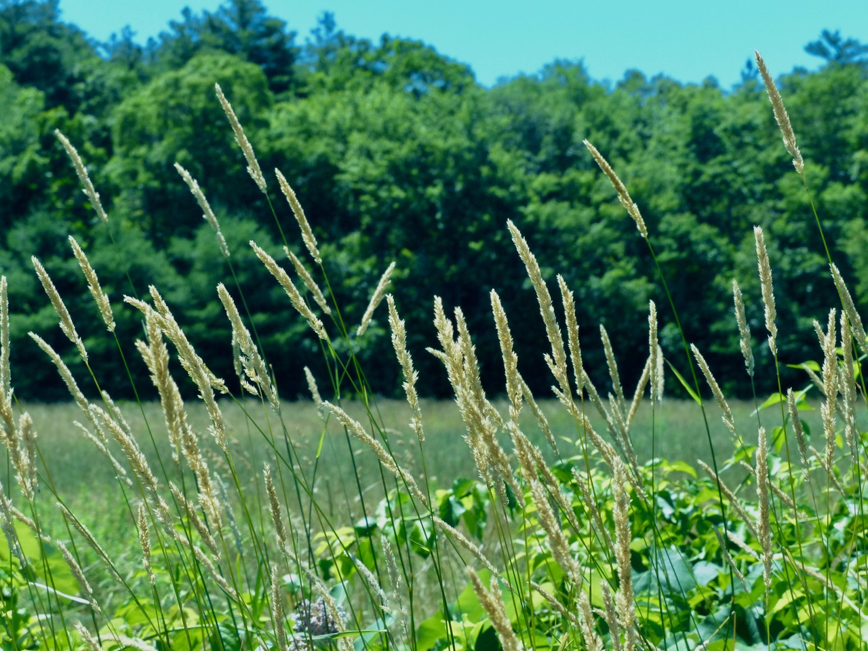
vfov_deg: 11.8
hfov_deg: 15.6
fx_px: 3159
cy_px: 326
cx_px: 434
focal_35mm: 126
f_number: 4
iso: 200
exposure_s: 1/800
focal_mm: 22.6
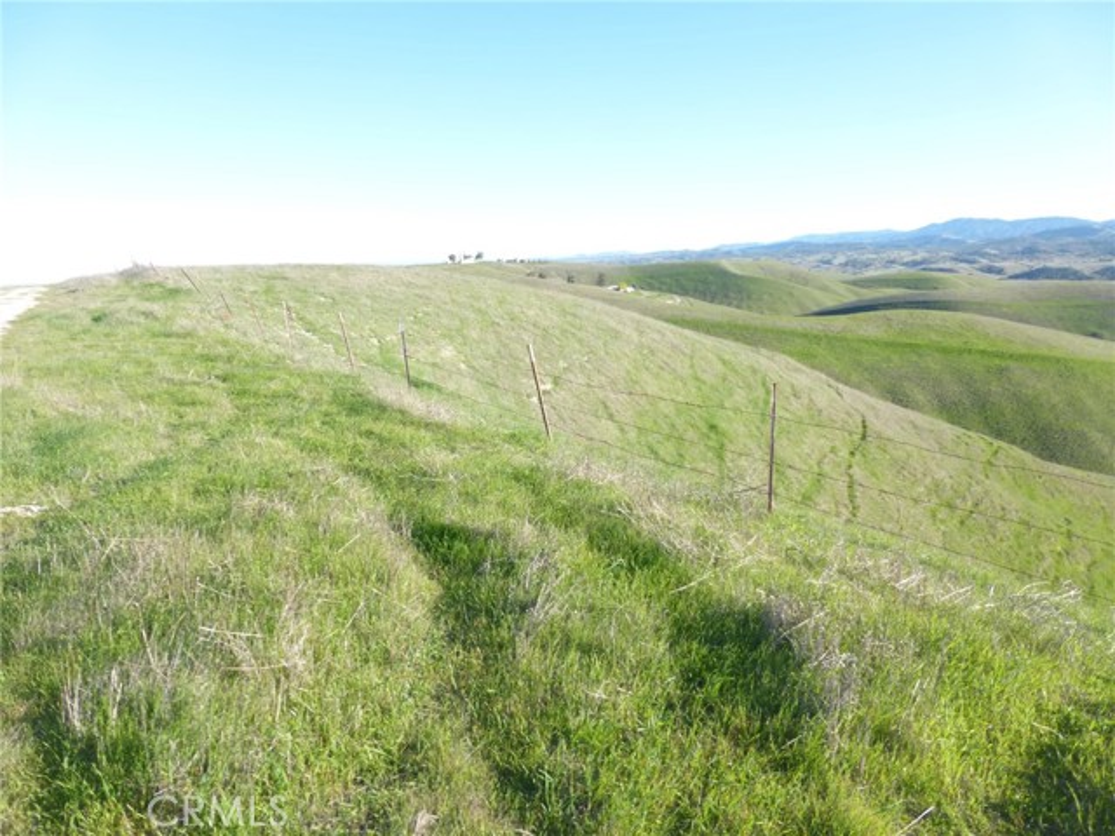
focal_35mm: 24
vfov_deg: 56.8
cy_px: 418
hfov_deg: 71.6
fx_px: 773
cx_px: 558
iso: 100
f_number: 4
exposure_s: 1/250
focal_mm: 4.3
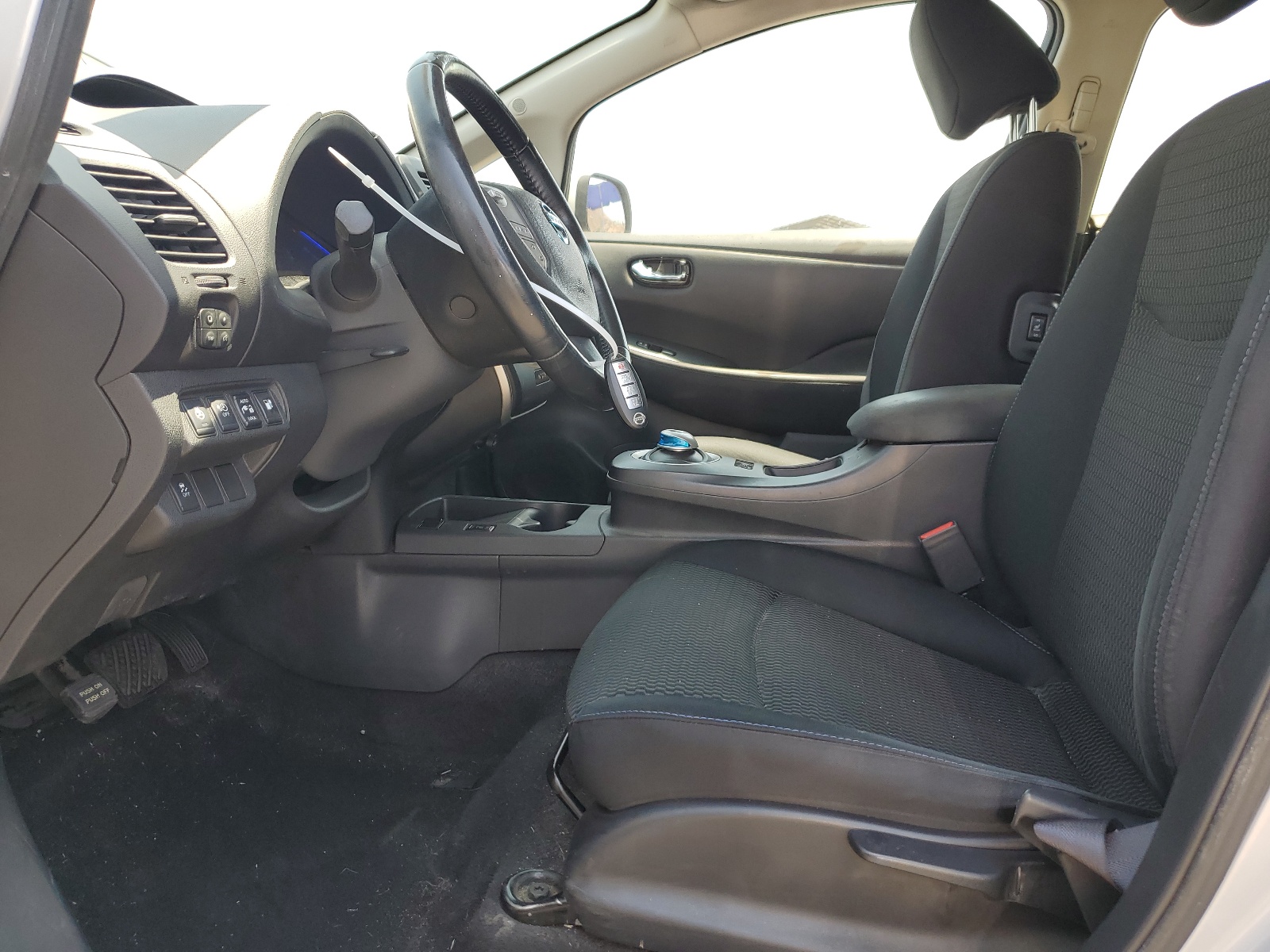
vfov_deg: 53.1
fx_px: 954
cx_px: 635
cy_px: 476
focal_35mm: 26
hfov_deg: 67.3
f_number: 1.5
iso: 50
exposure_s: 1/303
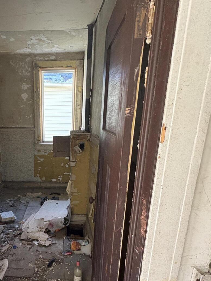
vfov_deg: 64.2
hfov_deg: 48.5
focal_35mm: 27
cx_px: 43
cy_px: 180
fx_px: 219
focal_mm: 2.22
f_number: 2.2
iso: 320
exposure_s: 1/60
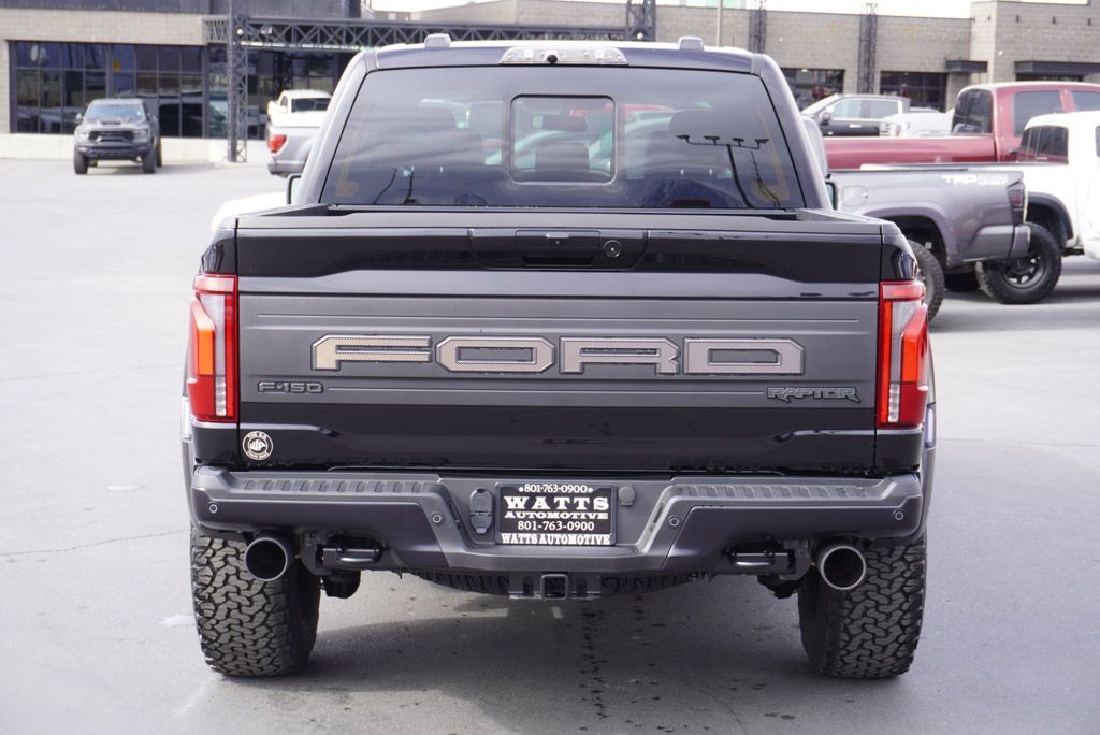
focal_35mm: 66
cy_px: 368
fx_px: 2018
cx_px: 550
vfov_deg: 20.6
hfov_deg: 30.5
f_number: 5.6
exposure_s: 1/80
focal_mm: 44
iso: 100
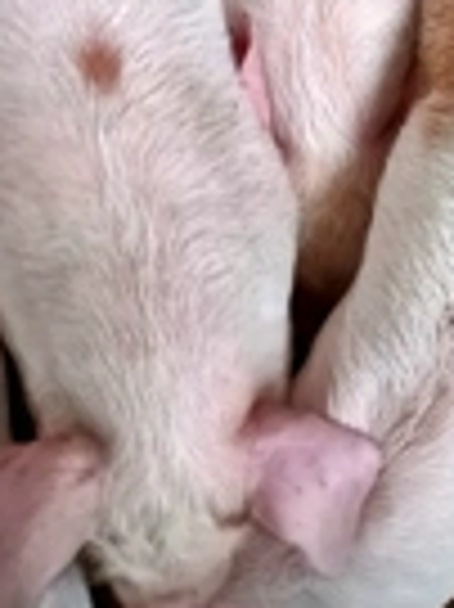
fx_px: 1191
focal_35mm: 68
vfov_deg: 27.4
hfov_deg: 19.3
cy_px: 45
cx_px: 643
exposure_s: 1/100
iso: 200
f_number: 1.8
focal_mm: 6.4
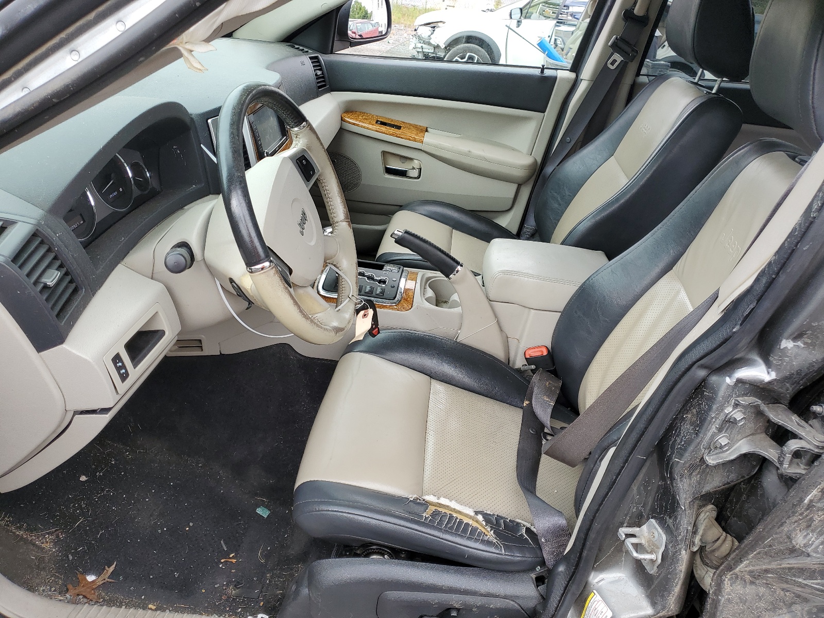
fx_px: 619
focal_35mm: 26
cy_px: 309
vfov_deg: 53.1
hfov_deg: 67.3
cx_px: 412
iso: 50
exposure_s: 1/385
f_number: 1.5
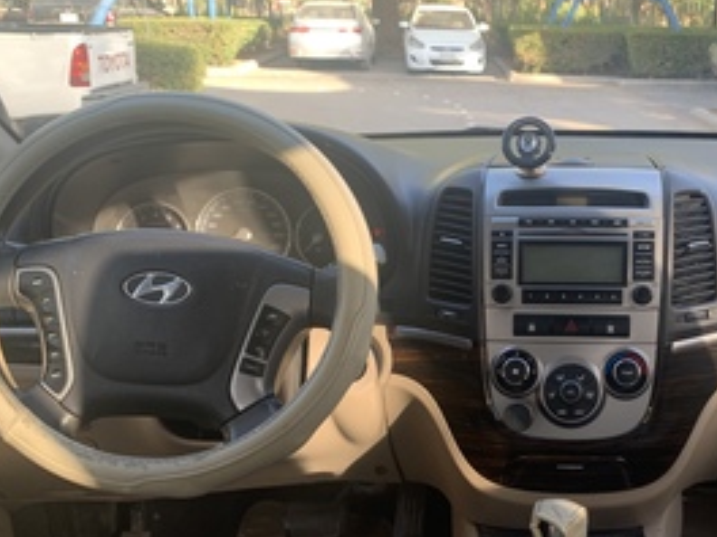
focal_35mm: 45
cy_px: 367
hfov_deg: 40.7
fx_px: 932
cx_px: 547
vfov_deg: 31.9
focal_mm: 4.25
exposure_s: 1/121
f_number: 1.8
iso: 50
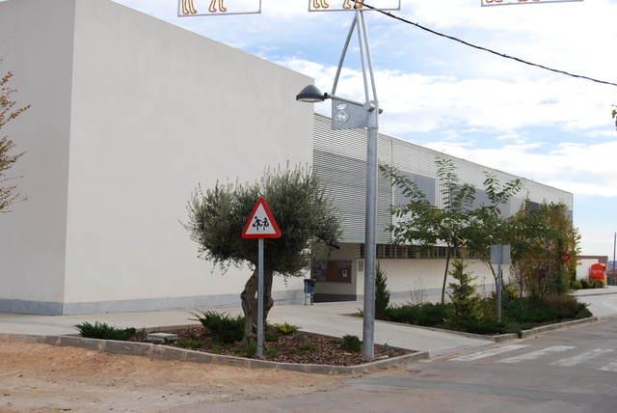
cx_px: 308
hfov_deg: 41.1
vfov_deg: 28.1
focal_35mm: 48
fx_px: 823
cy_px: 206
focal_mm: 32
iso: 100
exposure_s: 1/200
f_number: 8
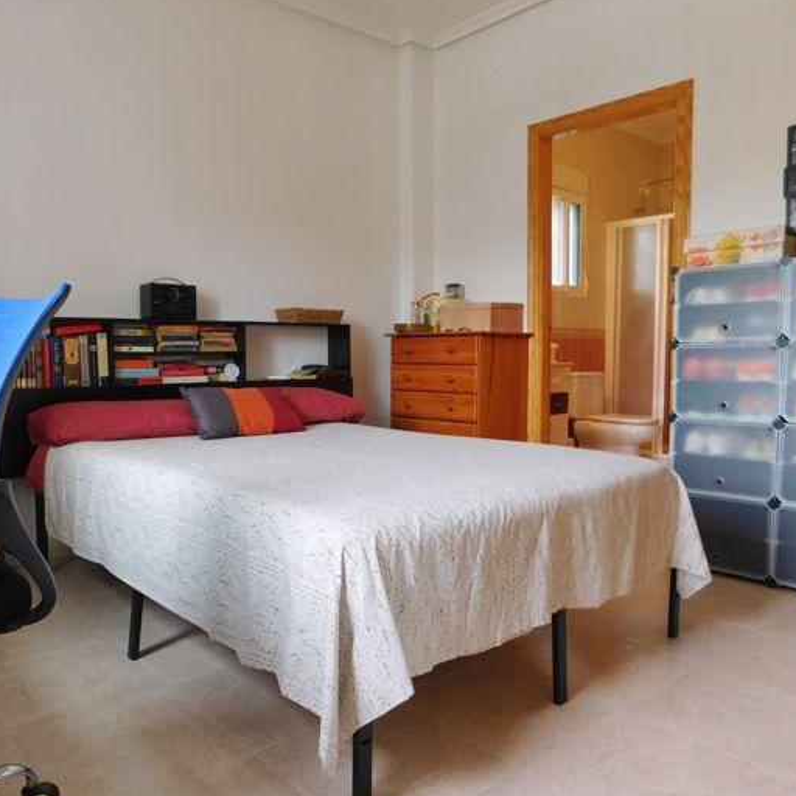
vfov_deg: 57.3
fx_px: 728
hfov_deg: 56.8
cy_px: 401
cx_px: 316
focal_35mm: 28
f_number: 3
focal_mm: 4
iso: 200
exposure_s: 1/30
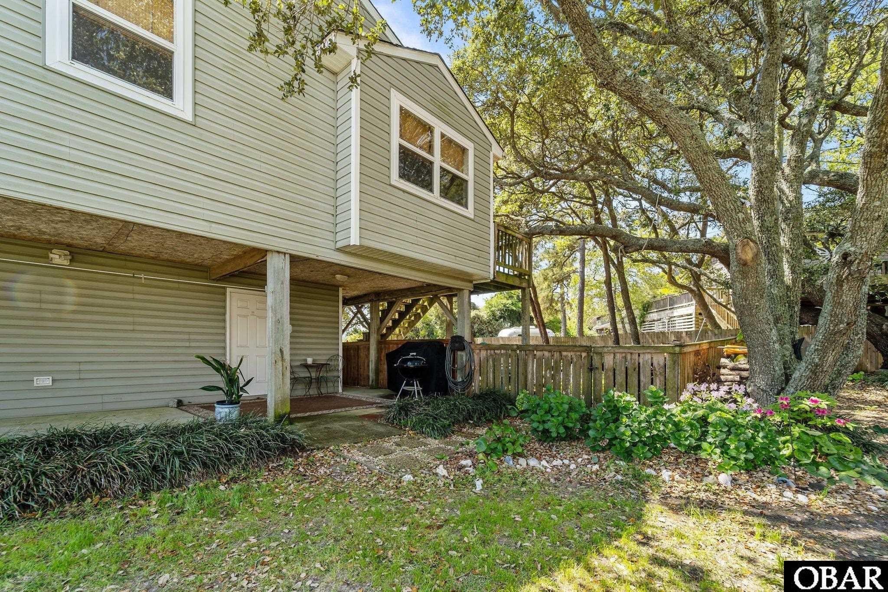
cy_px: 296
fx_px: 345
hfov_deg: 104.3
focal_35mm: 14
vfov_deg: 81.2
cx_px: 444
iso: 100
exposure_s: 1/50
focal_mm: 14
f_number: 8
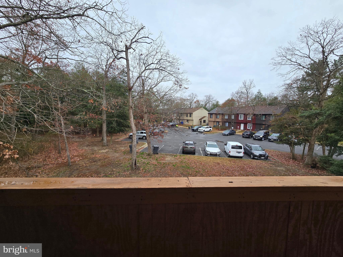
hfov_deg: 106.2
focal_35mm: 13
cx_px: 172
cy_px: 128
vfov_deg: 89.9
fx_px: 129
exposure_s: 1/196
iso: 50
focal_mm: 2.2
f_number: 2.2
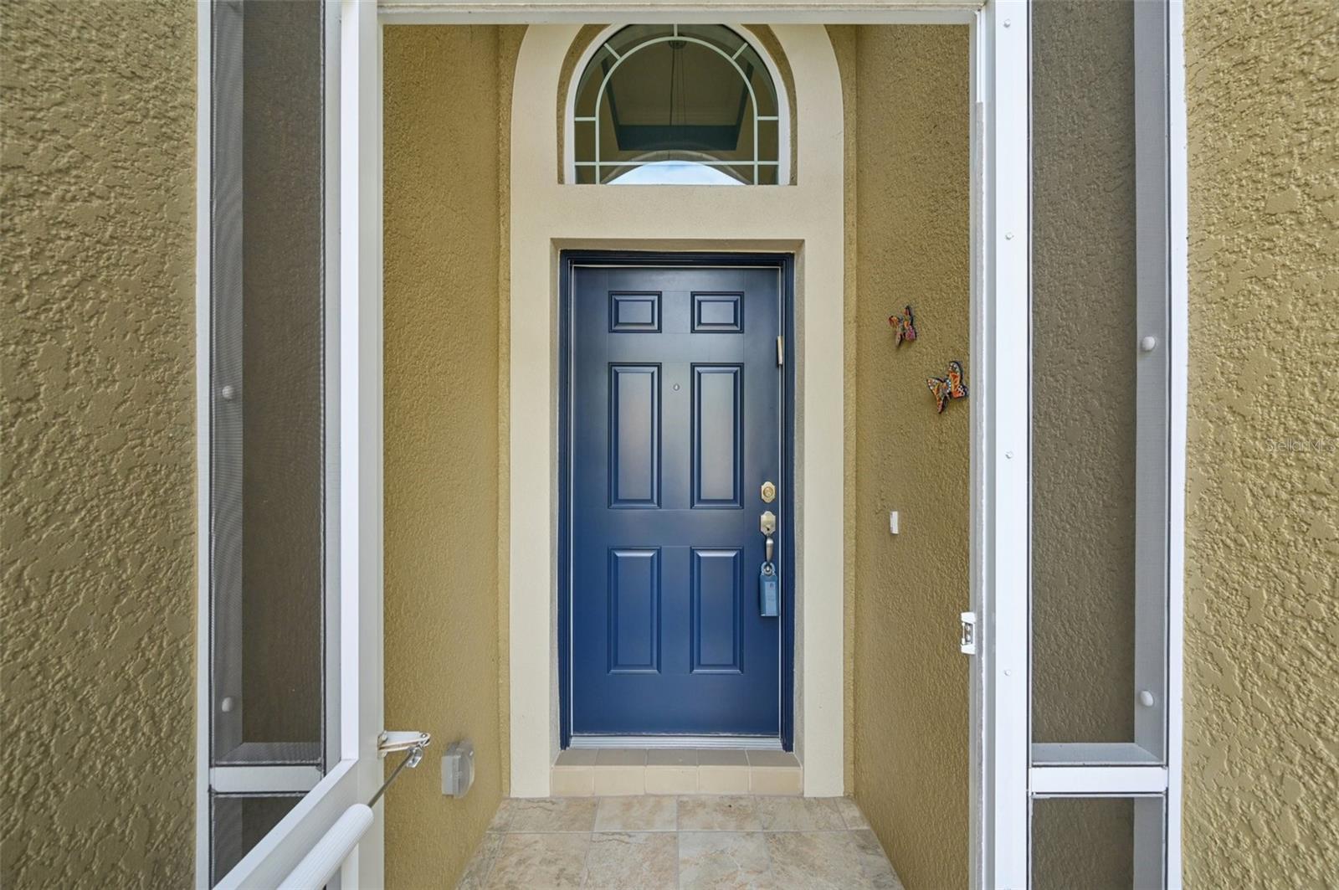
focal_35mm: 14
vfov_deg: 81.1
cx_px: 670
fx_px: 520
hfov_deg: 104.3
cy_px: 445
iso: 400
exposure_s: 1/40
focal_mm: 14
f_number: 8
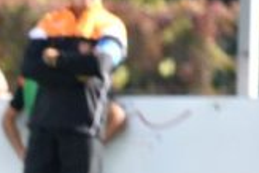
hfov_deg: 1.1
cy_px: 205
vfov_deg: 0.7
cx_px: -472
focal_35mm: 1838
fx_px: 13236
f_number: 6.3
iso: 1000
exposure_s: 1/1600
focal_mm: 195
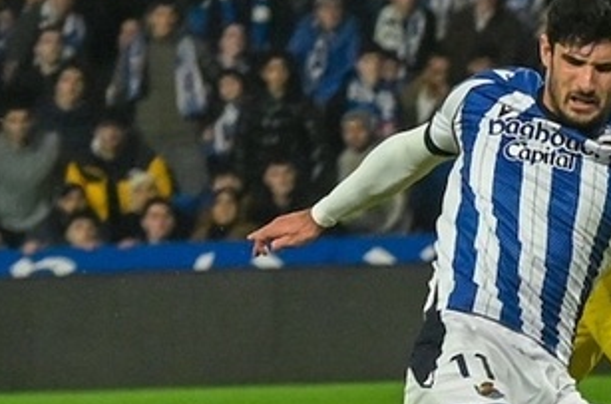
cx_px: 768
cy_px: 283
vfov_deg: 2.2
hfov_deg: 3.3
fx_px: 10597
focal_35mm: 626
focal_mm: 116
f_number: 4.5
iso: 2500
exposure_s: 1/1000
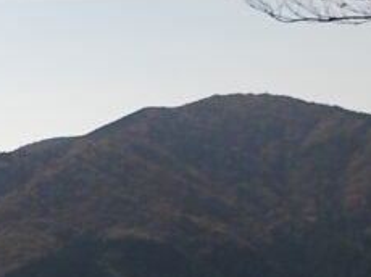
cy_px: 248
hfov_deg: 14.8
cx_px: -305
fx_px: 1242
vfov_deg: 12.7
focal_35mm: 116
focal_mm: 4.6
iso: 80
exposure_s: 1/250
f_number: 8
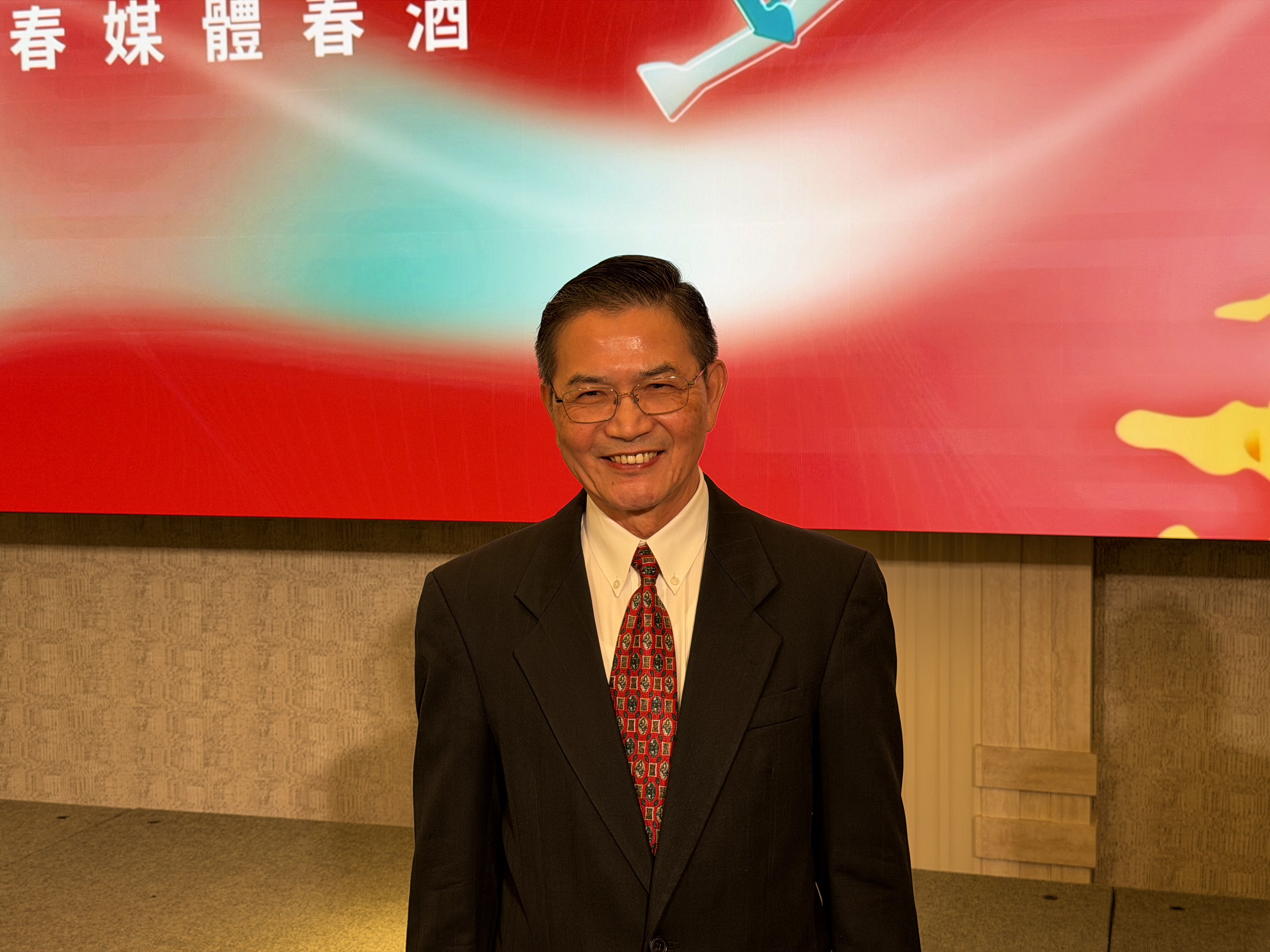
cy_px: 476
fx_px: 1761
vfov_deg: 30.3
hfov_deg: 39.7
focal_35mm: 48
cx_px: 635
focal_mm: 6.76
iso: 80
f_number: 1.78
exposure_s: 1/100
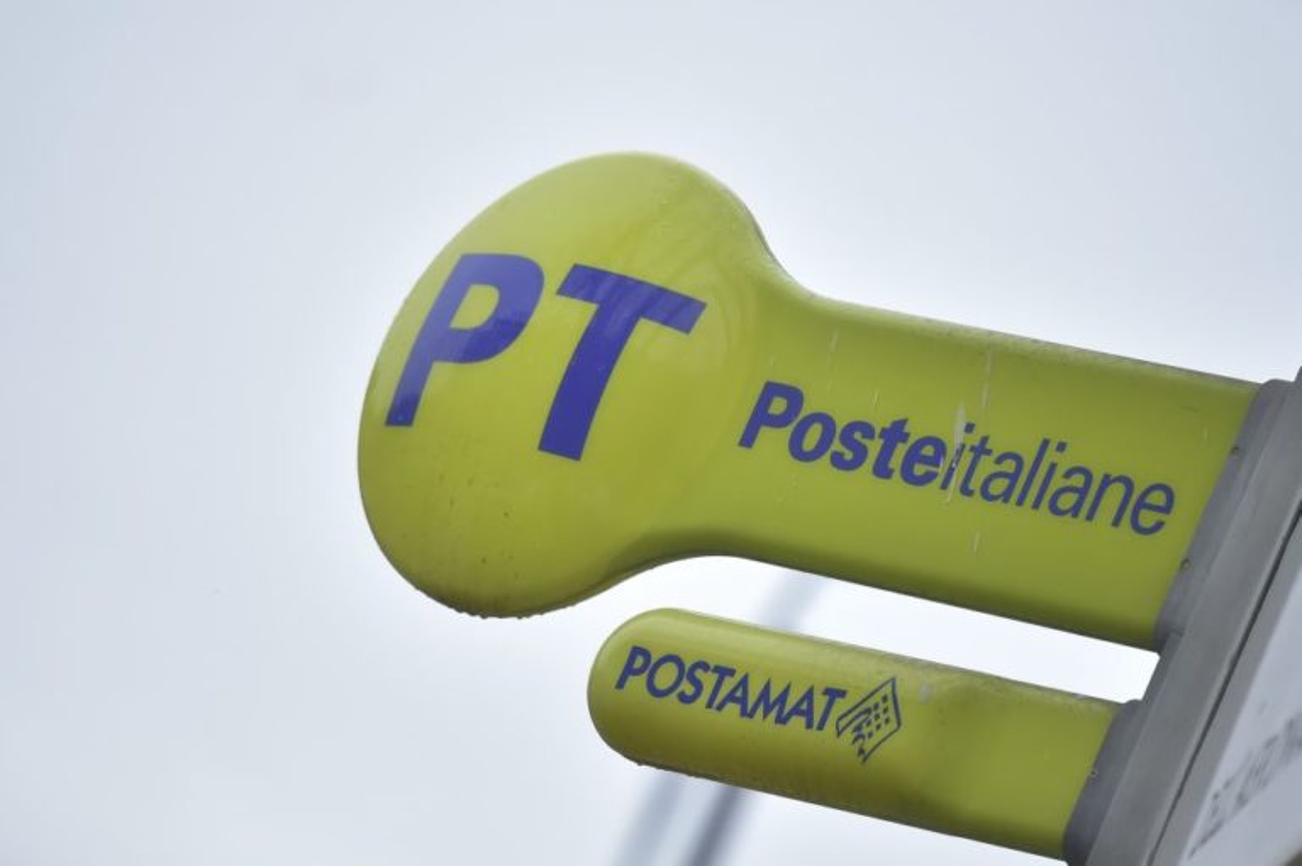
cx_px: 651
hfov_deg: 10.3
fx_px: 7228
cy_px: 433
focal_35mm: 200
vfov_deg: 6.9
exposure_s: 1/1250
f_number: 14
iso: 320
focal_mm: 200
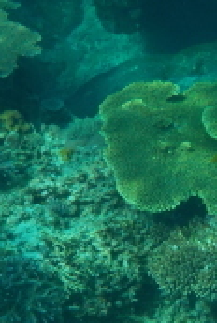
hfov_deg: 15.0
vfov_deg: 22.3
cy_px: 247
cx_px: 224
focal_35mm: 90
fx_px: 810
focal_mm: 4.1
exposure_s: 1/500
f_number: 3.3
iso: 125
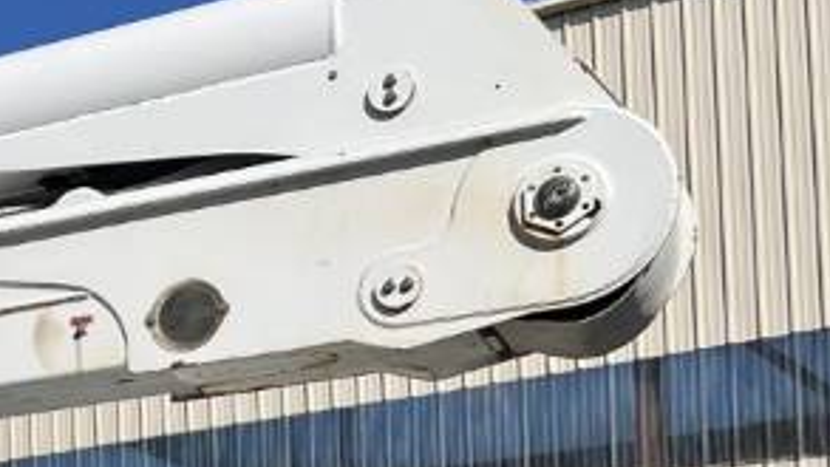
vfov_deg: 11.4
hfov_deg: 17.8
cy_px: 843
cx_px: -615
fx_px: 2179
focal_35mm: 99
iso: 50
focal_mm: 5.7
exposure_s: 1/9434
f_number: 1.5
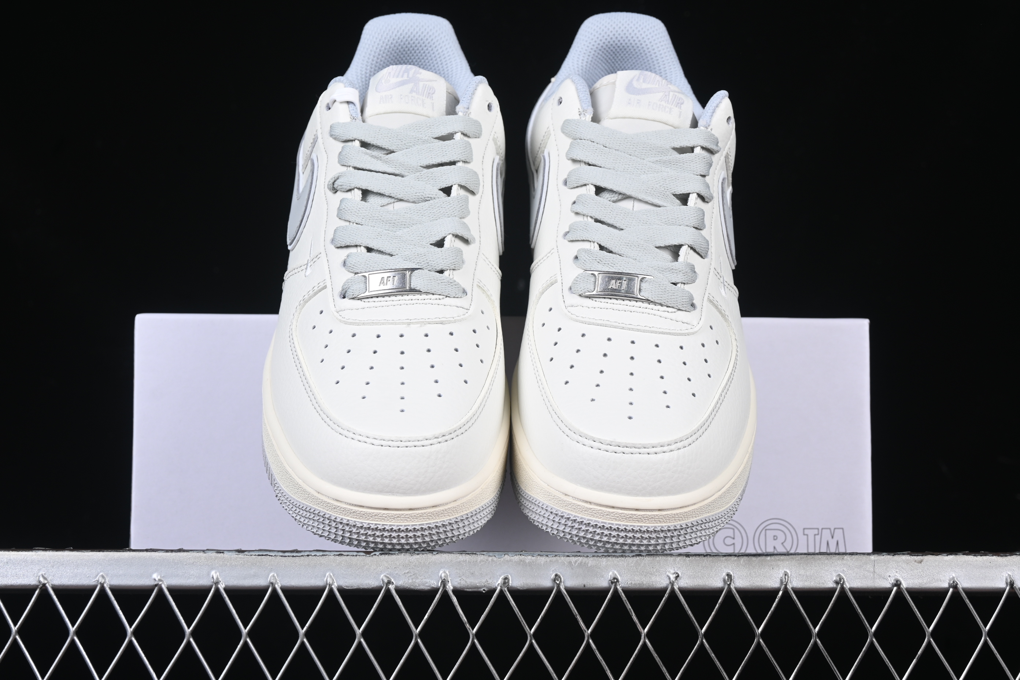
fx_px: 2125
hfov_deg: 27.0
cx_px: 510
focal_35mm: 75
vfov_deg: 18.2
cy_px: 340
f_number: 8
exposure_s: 1/100
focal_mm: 50
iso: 160
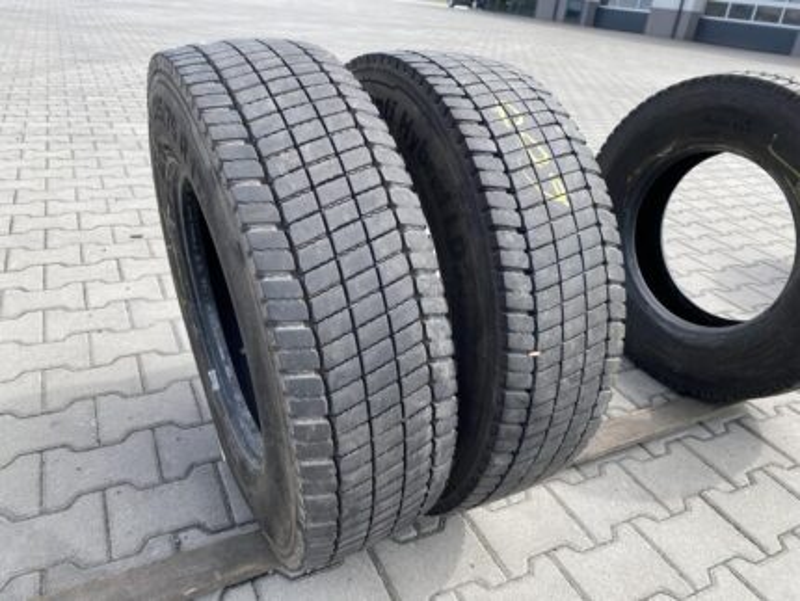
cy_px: 300
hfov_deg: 67.3
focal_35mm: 26
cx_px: 400
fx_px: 601
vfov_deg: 53.1
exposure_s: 1/949
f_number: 1.8
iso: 32
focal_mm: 4.25
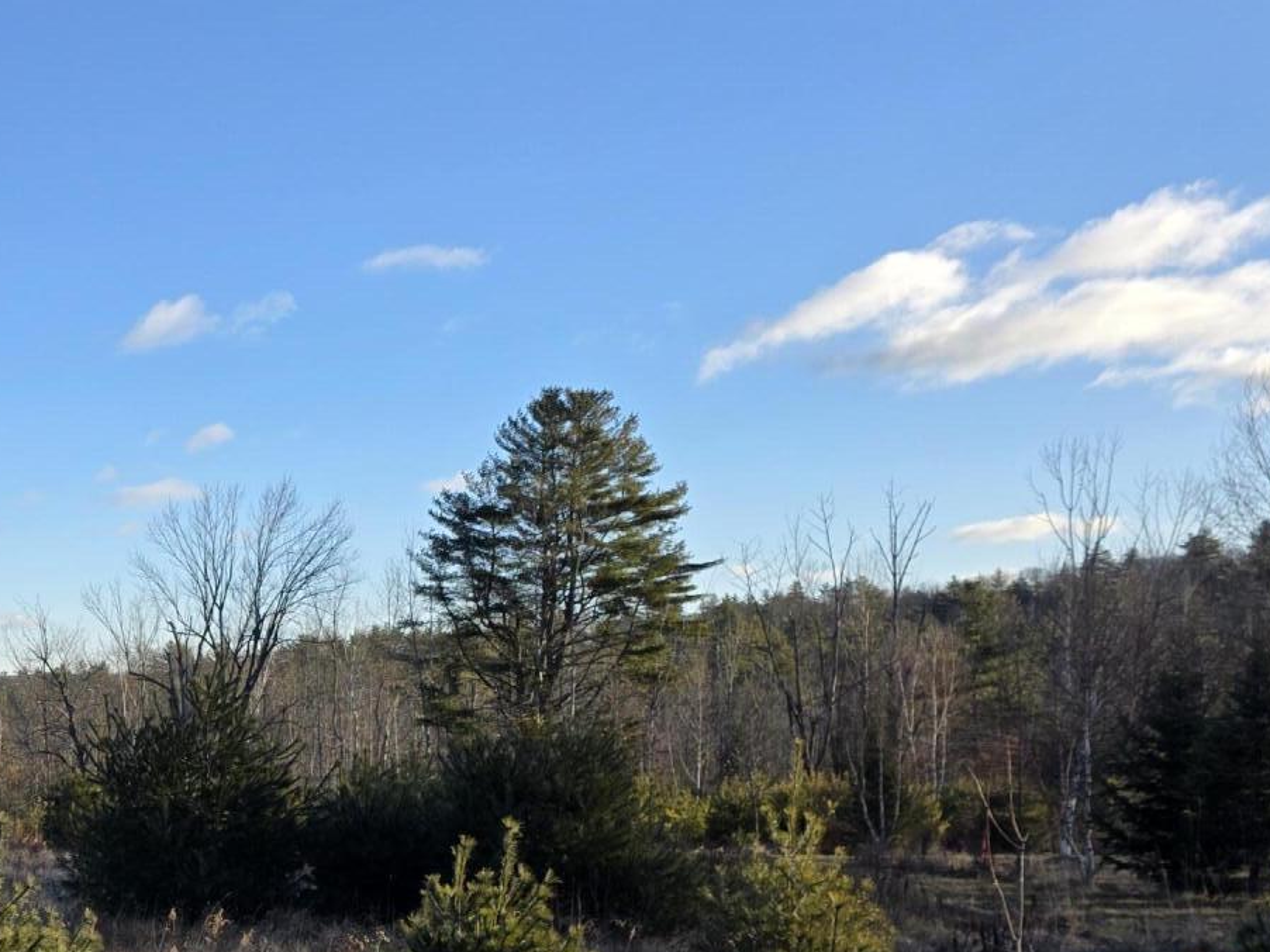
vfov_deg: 27.9
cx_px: 13
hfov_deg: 34.3
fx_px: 1871
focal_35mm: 51
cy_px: 782
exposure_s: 1/2859
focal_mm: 6.3
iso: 80
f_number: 1.7
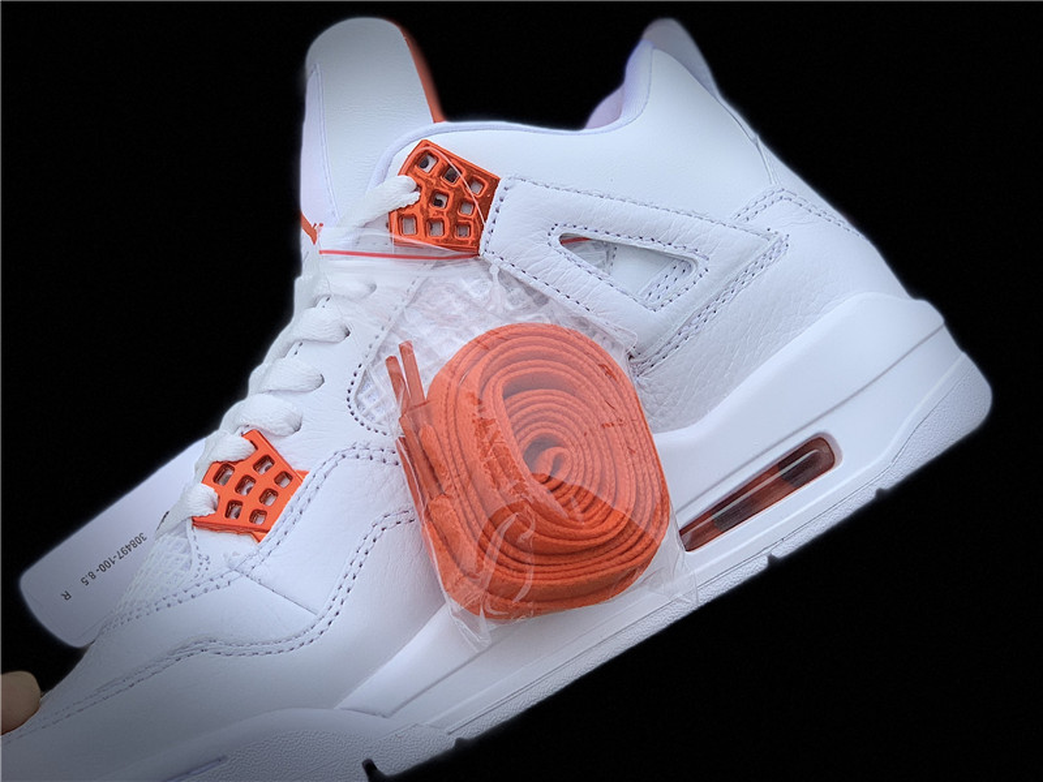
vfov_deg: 28.0
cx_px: 522
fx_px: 1567
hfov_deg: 36.8
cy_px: 391
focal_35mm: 52
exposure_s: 1/400
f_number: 2.4
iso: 16
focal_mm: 6
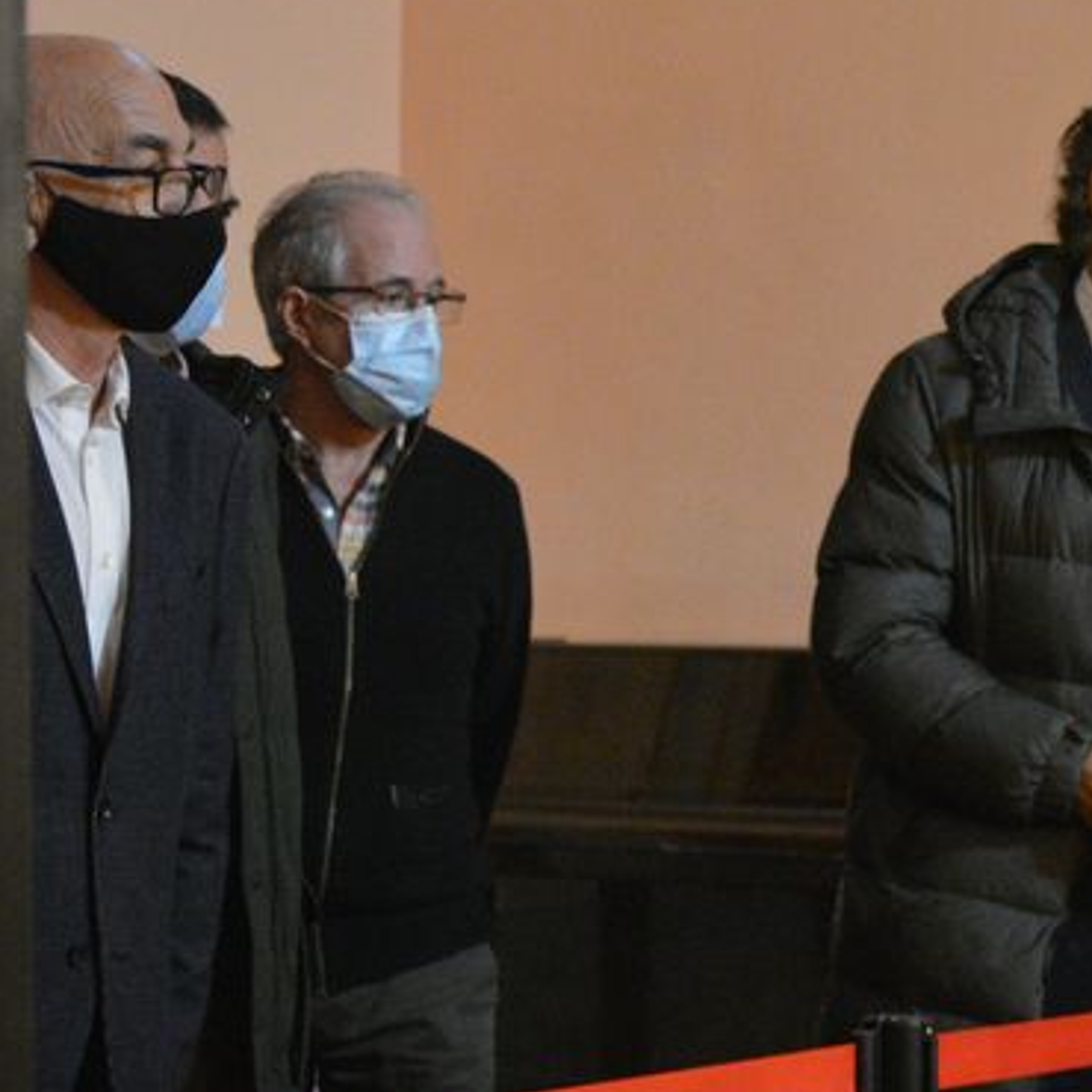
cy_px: 801
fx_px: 4675
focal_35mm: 131
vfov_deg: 13.3
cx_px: 1278
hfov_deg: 13.0
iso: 5600
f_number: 4.5
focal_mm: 40
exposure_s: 1/180
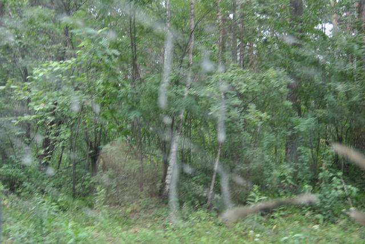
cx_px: 182
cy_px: 122
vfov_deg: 36.9
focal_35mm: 36
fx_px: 365
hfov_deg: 53.1
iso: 200
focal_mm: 24
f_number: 4.5
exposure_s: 1/80
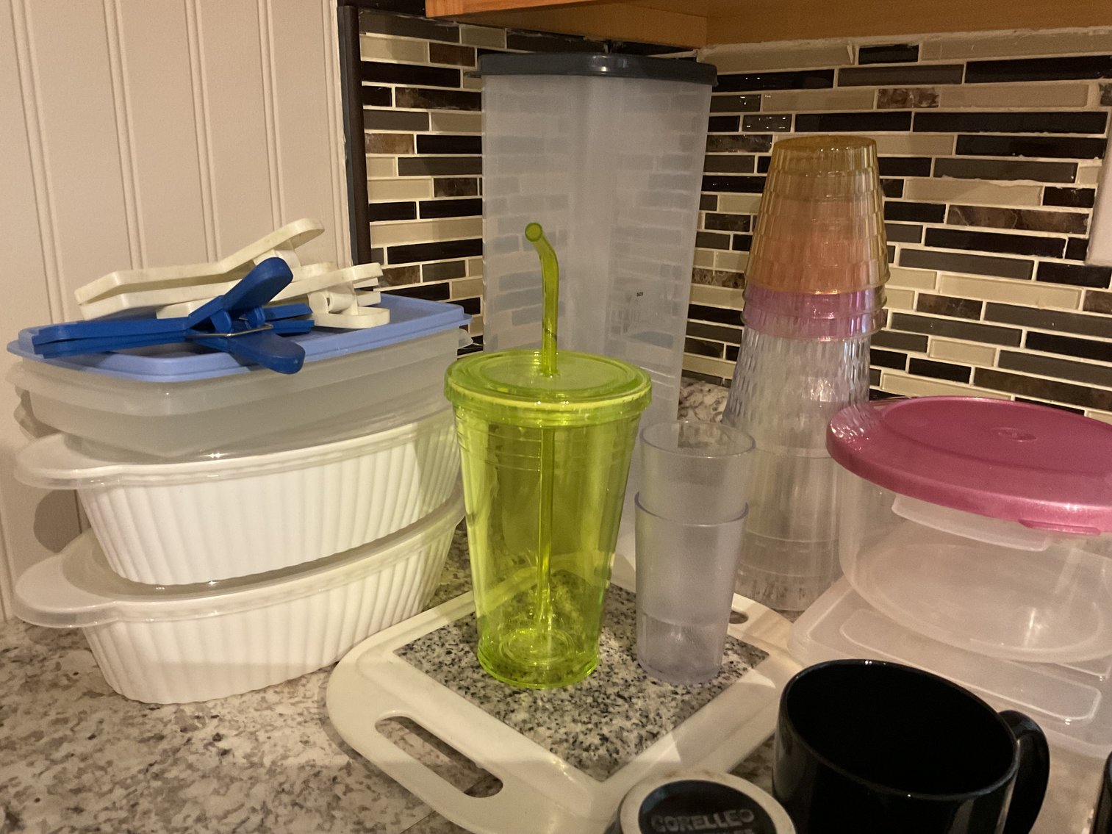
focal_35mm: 29
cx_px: 556
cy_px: 417
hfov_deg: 61.7
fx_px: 932
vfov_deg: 48.2
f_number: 1.8
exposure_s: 1/40
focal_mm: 3
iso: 320
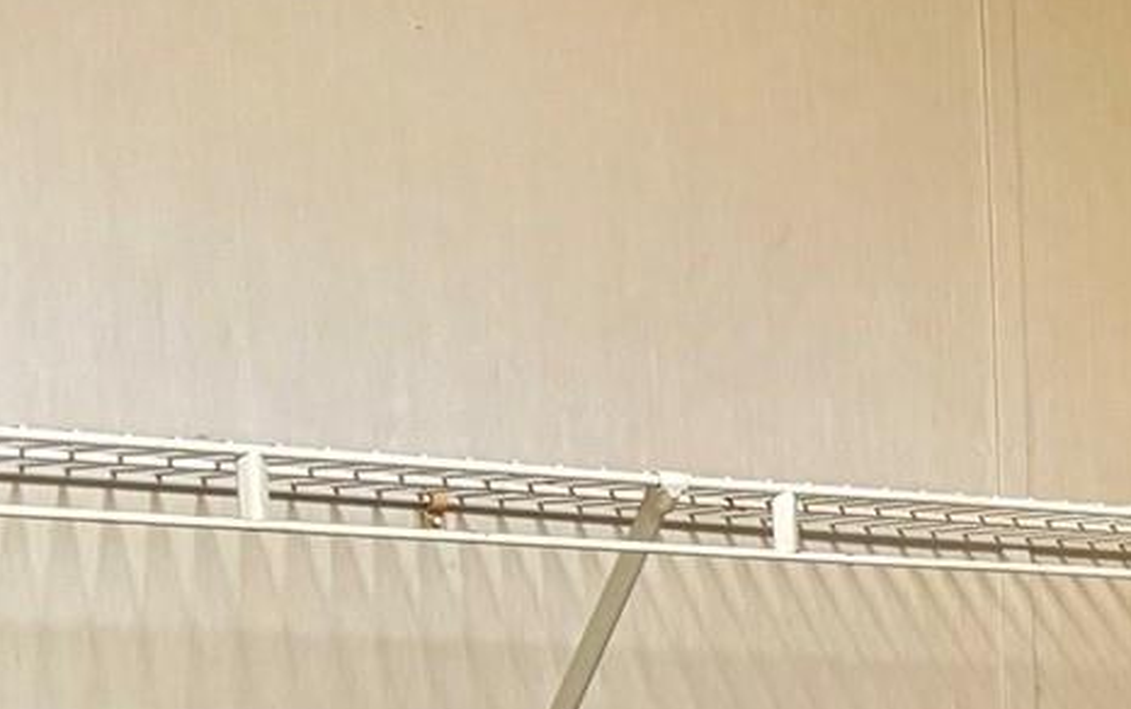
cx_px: 2272
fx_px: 3732
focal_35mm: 121
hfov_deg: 14.3
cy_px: 1214
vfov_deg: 10.3
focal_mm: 5.96
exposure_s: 1/60
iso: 200
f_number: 1.6
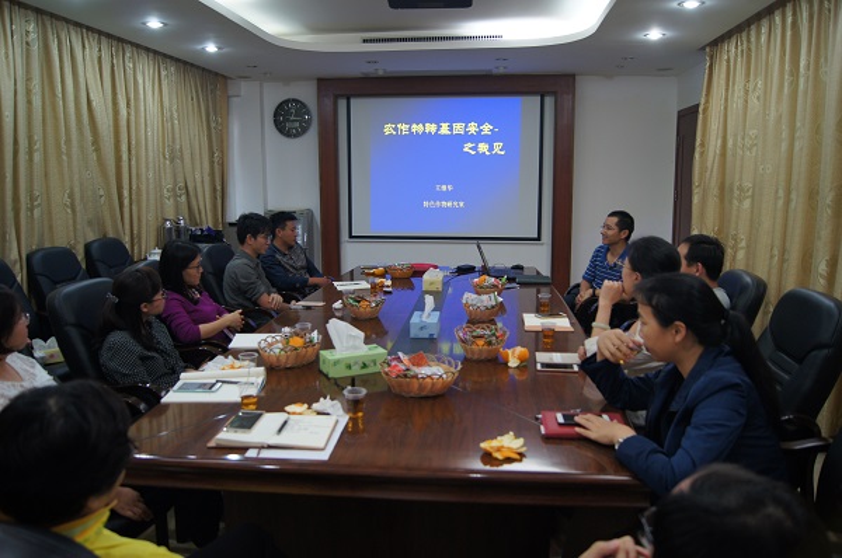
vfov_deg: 47.8
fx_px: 630
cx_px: 421
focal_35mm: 27
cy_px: 279
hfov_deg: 67.5
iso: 250
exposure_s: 1/30
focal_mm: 18
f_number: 3.5
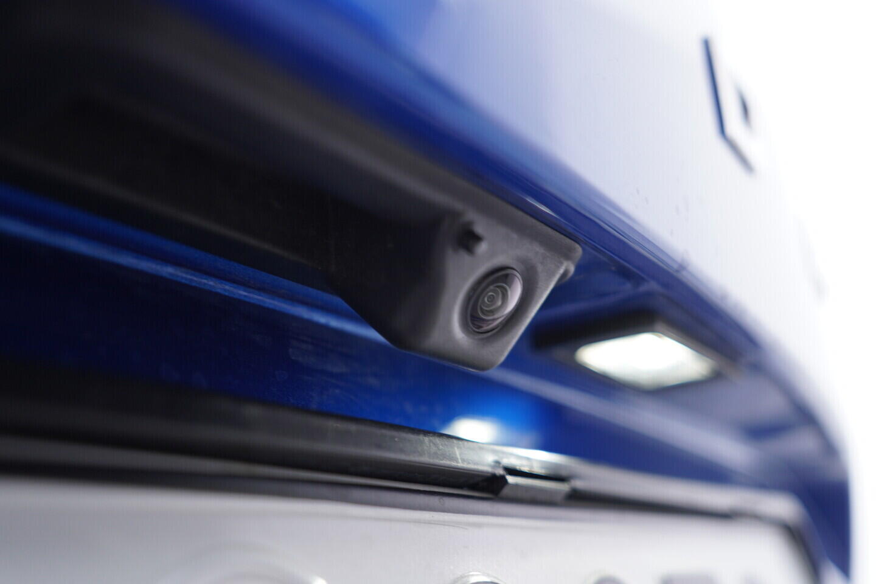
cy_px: 292
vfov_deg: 36.9
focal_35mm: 36
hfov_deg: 53.1
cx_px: 438
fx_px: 876
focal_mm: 24
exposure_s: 1/40
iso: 160
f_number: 2.8
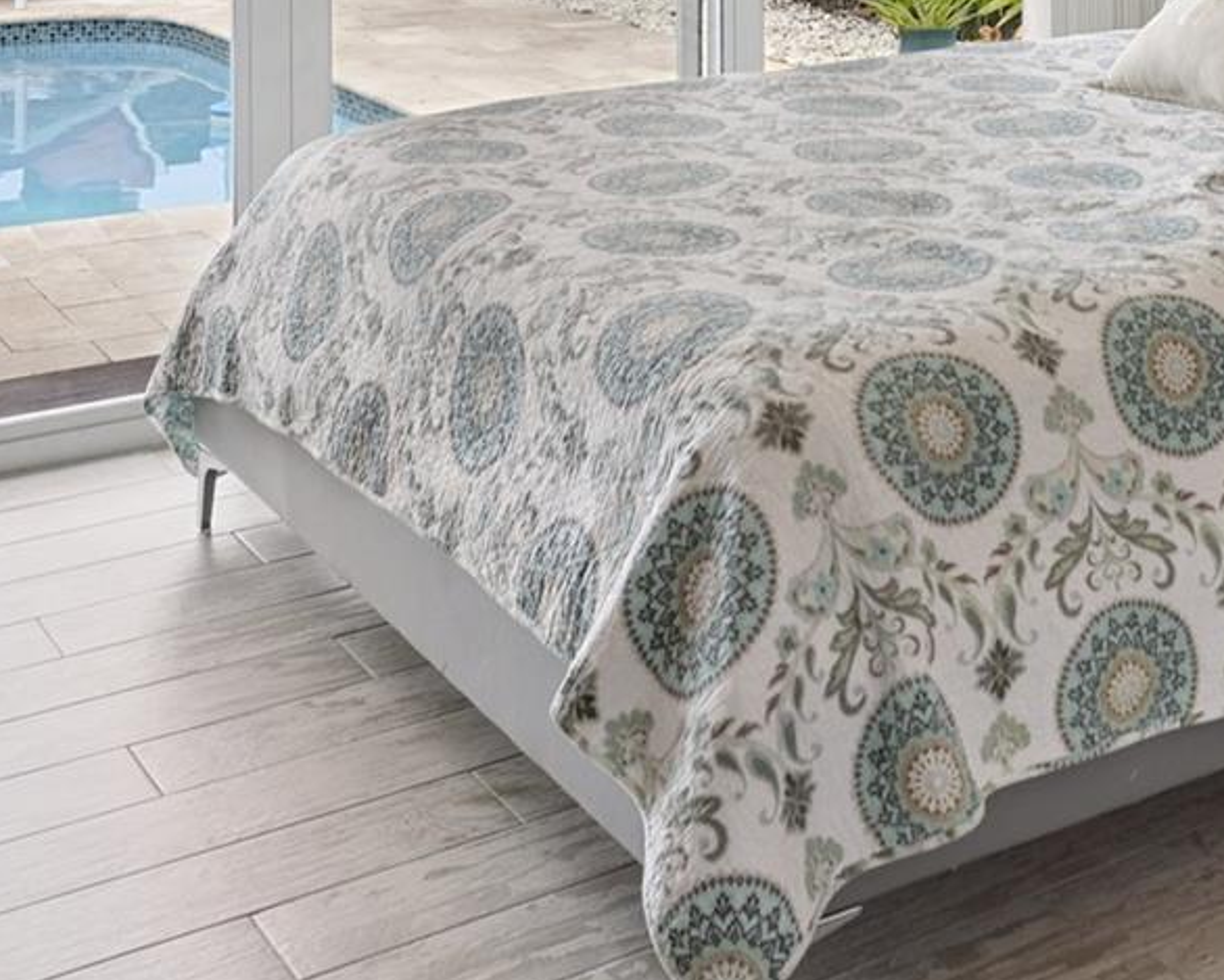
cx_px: 946
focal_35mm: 59
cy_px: -254
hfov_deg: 31.3
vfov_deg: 23.2
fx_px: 2138
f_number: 7.1
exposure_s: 1/60
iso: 250
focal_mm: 18
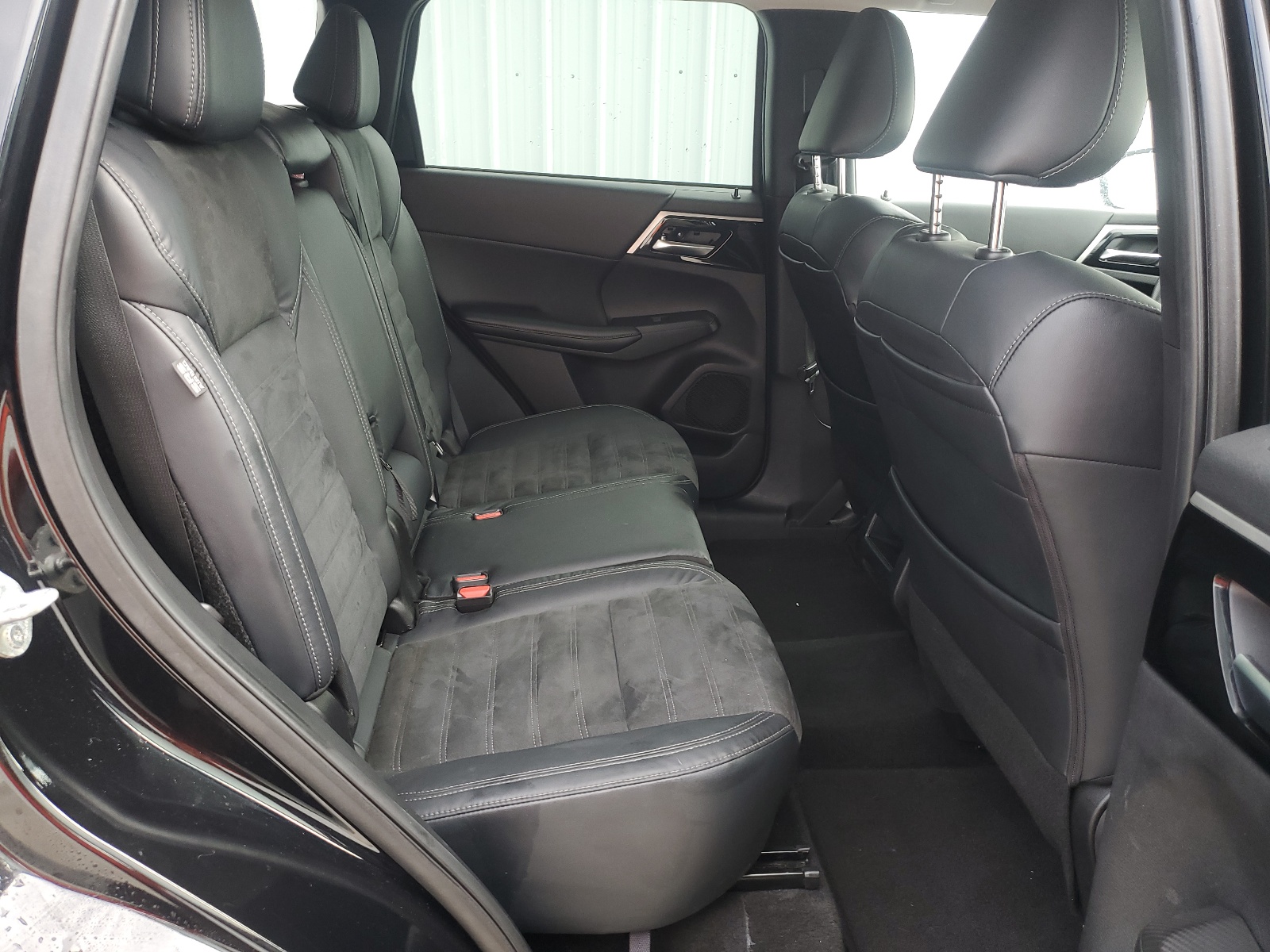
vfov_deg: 53.1
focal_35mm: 26
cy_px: 476
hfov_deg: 67.3
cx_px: 635
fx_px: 954
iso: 58
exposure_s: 1/120
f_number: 1.5
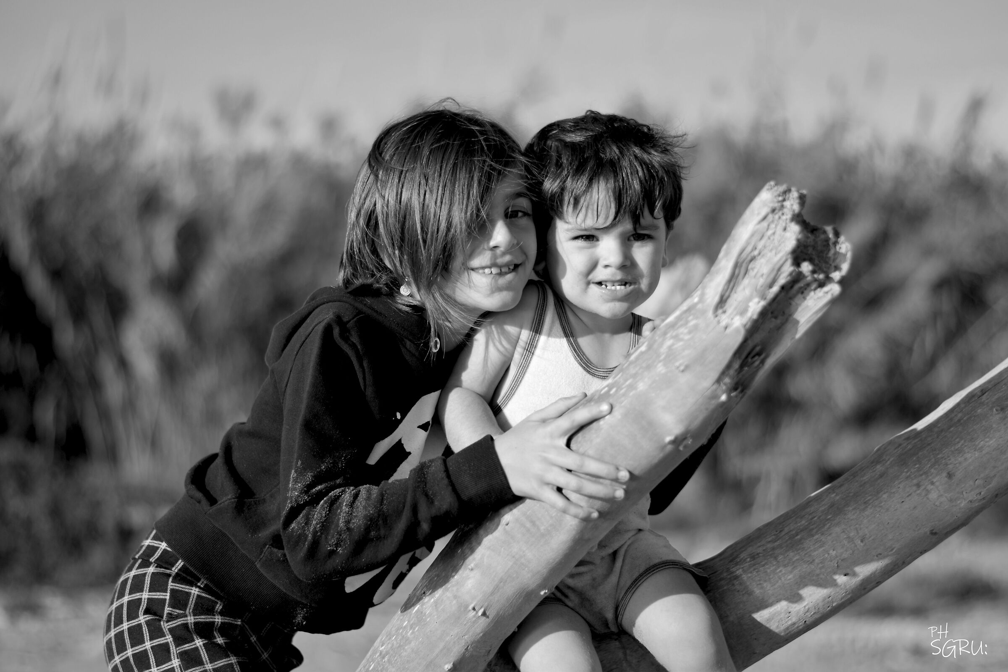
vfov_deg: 18.2
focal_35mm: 75
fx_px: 2100
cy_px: 336
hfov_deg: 27.0
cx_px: 504
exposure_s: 1/4000
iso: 100
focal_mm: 50
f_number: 1.8
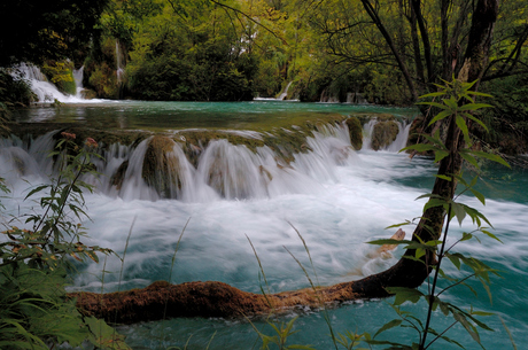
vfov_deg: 47.8
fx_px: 395
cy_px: 175
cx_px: 264
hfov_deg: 67.5
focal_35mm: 27
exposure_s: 1/10
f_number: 13
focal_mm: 18
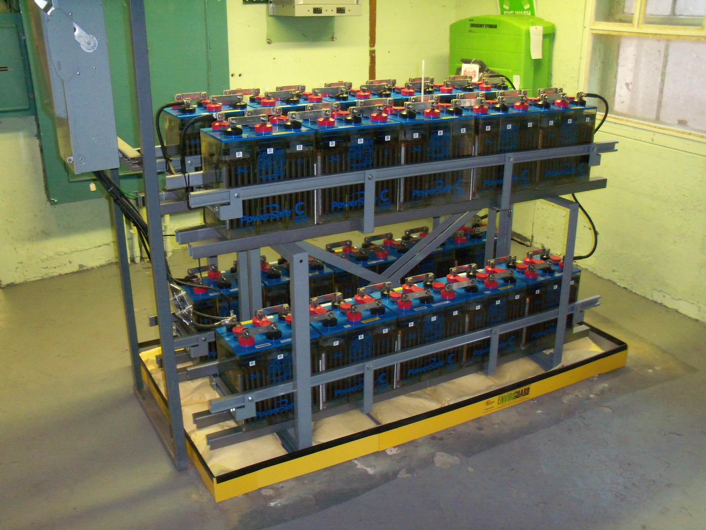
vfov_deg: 40.7
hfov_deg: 52.6
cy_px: 265
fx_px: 714
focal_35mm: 35
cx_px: 353
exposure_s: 1/30
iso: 250
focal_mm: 6.3
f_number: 3
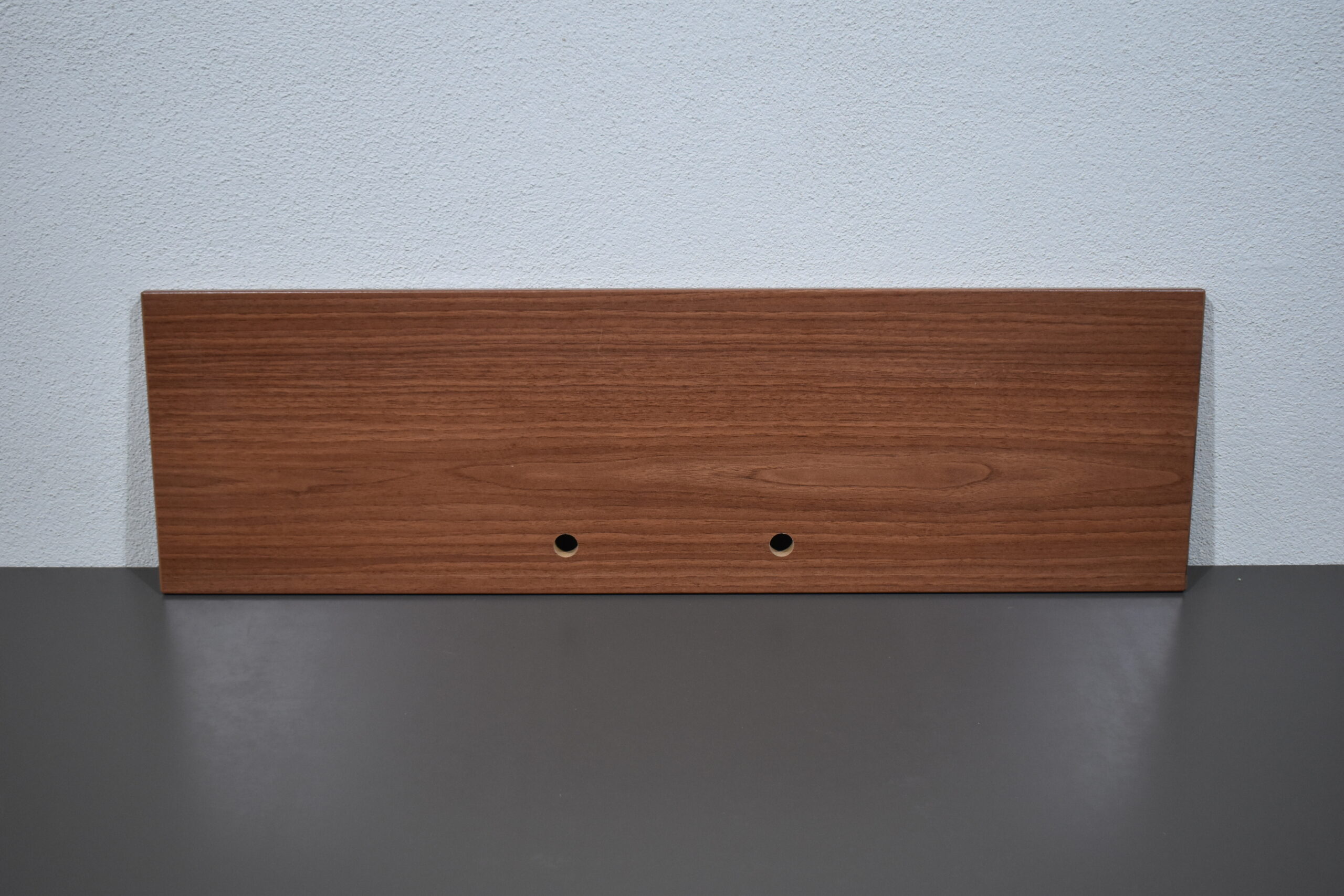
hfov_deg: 43.6
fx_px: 1680
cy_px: 448
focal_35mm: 45
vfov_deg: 29.9
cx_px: 672
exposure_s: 1/200
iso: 800
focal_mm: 30
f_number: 4.2
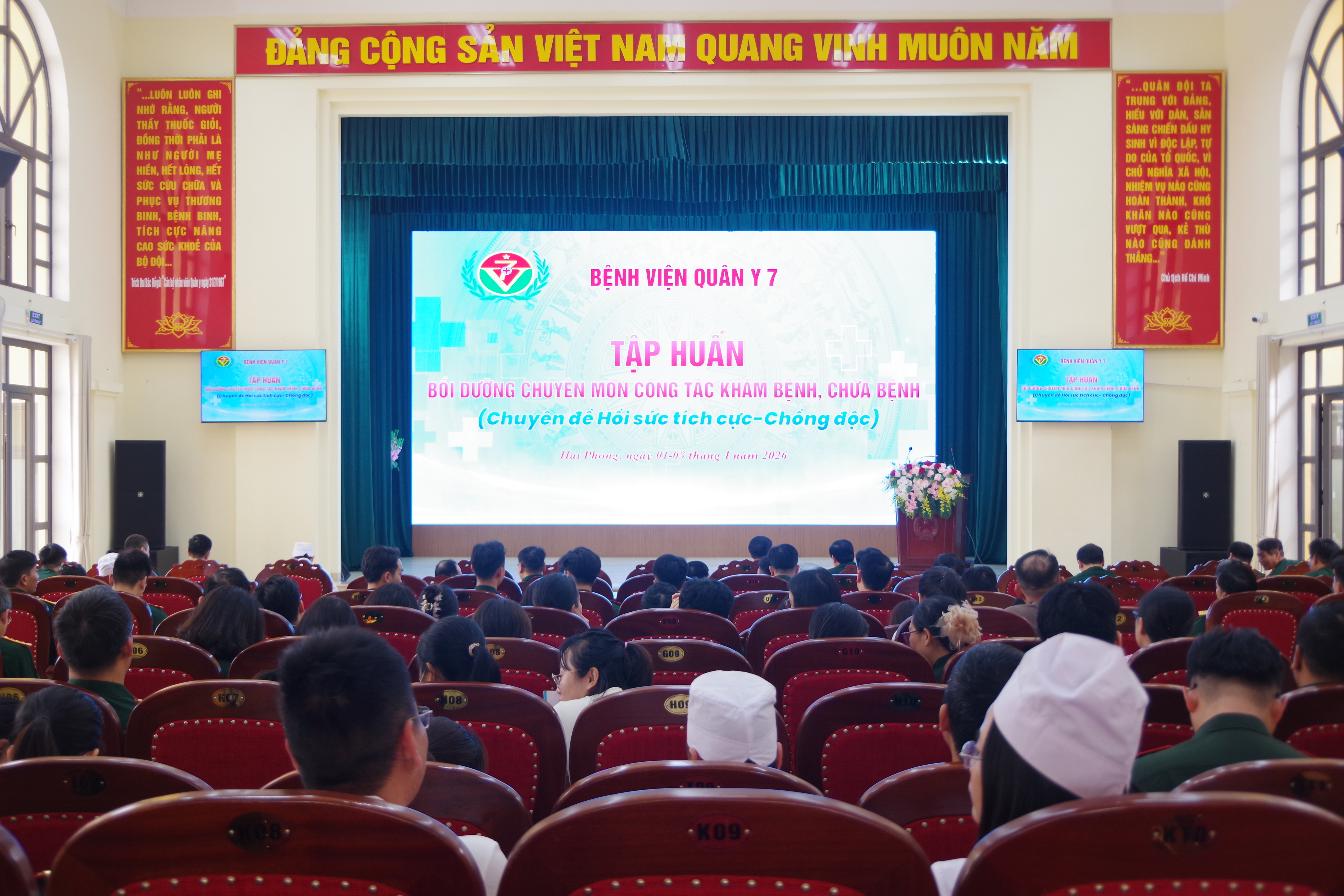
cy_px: 448
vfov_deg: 31.9
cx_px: 672
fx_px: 1568
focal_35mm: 42
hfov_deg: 46.4
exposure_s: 1/40
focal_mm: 28
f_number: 4
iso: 400
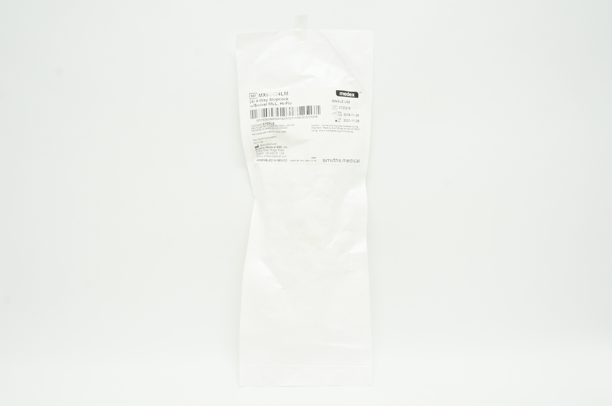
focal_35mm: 36
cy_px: 203
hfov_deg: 53.2
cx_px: 306
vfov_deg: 36.8
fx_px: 611
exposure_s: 1/15
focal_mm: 24
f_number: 11
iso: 400
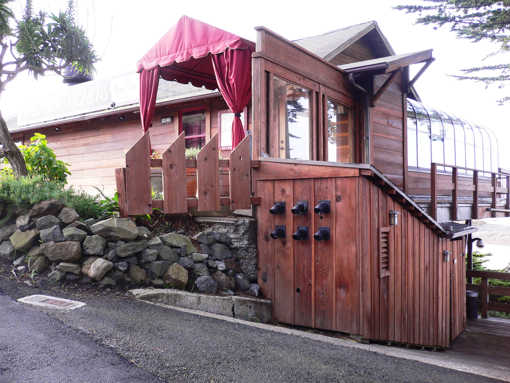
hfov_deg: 52.6
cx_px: 255
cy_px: 192
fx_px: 516
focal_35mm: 35
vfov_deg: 40.7
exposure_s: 1/125
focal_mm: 5.8
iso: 100
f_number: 2.8
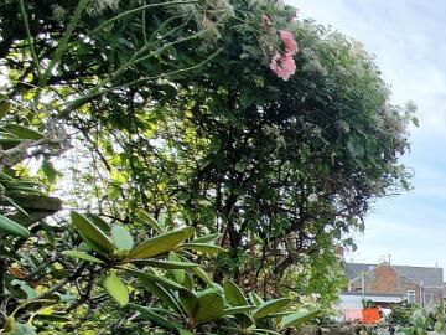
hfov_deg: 32.8
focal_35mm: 37
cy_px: 377
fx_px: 477
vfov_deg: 33.3
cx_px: 613
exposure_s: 1/1667
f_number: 2.2
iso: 50
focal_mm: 2.2
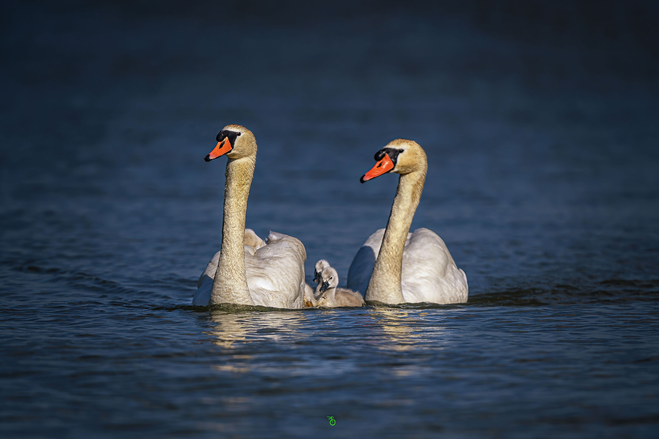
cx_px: 330
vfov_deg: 2.3
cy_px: 220
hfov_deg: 3.4
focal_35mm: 600
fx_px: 10982
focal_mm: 600
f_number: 6.3
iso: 100
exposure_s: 1/2500
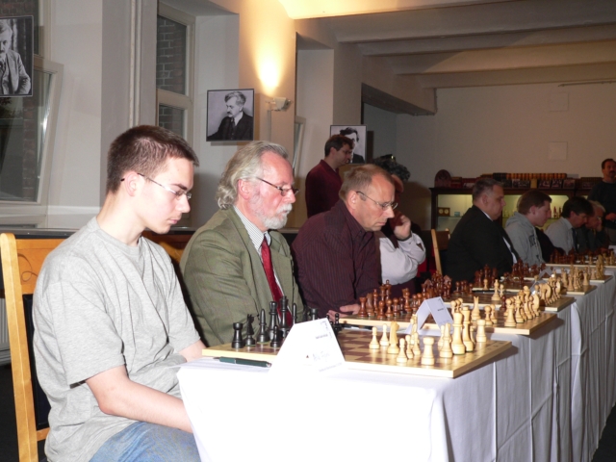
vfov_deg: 27.0
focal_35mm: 54
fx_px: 961
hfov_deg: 35.5
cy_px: 231
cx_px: 308
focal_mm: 9
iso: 100
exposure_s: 1/60
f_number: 2.8
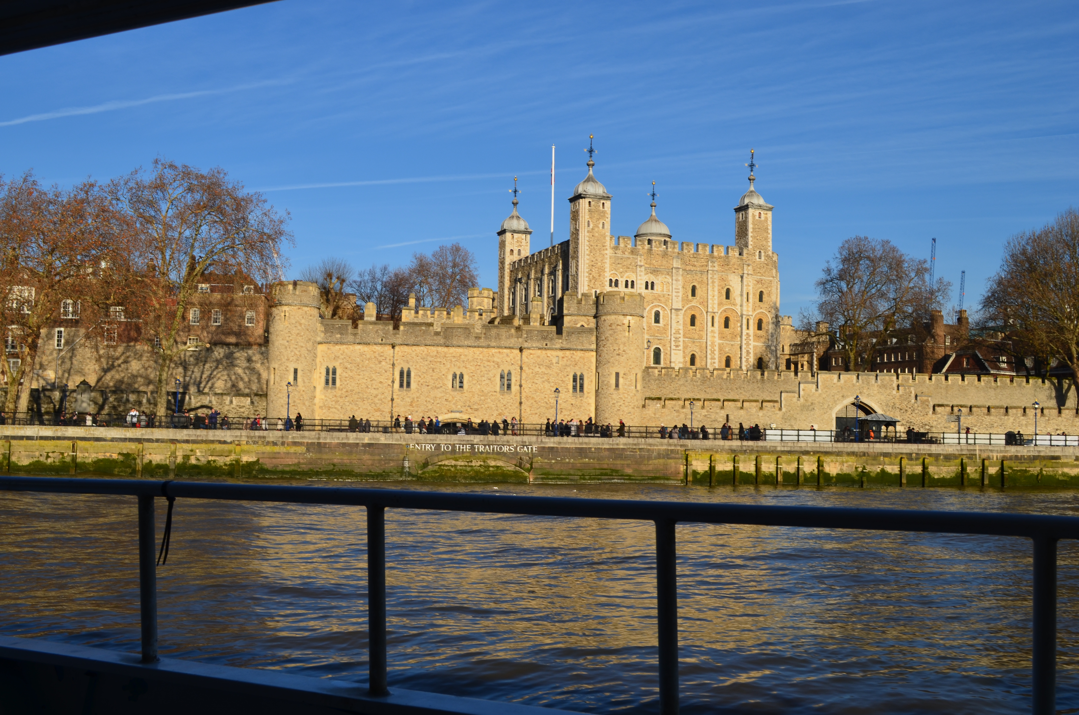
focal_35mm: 39
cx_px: 540
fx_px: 1166
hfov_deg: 49.6
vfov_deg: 34.1
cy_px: 358
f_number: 11
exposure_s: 1/160
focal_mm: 26
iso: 100
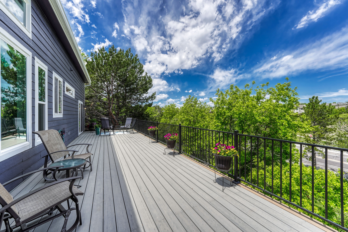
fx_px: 135
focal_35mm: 14
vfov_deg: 81.2
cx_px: 174
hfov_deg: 104.3
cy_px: 116
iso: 200
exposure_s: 1/100
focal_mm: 14
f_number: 8
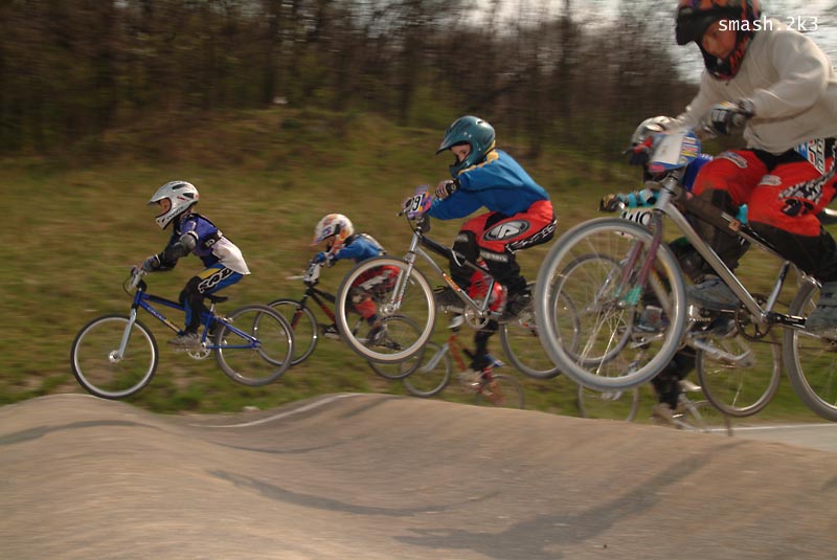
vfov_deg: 34.3
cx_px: 418
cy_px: 280
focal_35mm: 39
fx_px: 908
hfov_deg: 49.5
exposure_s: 1/125
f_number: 11
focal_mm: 26
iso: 100
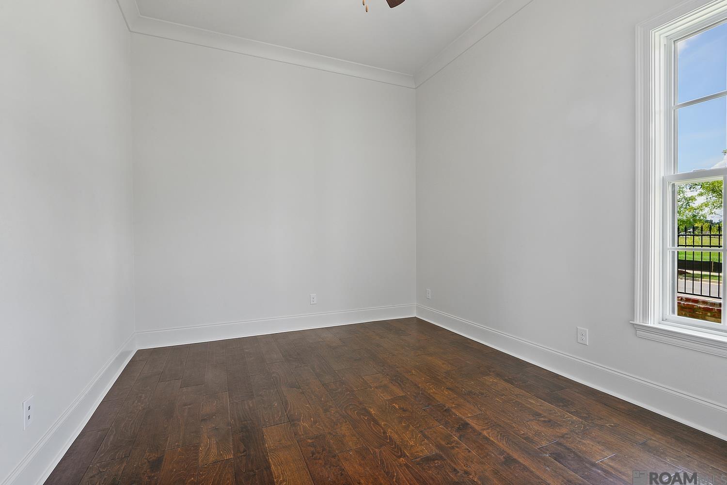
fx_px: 323
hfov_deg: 96.7
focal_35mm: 16
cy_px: 242
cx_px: 364
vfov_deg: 73.7
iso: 200
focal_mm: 16
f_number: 14
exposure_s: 1.3
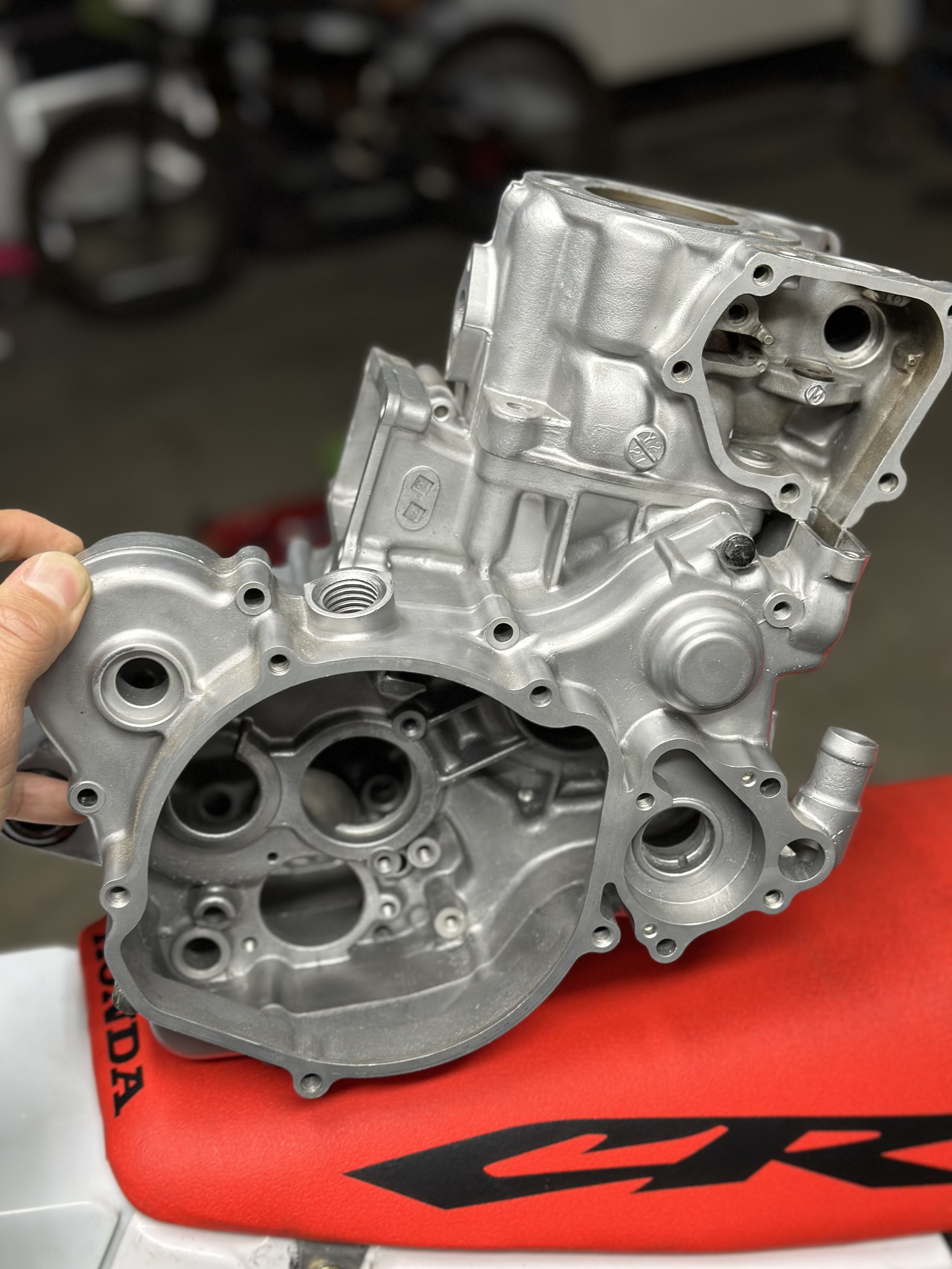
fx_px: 1760
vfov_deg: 39.7
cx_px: 476
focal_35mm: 48
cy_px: 634
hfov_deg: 30.3
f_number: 1.78
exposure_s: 1/60
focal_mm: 6.86
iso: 100
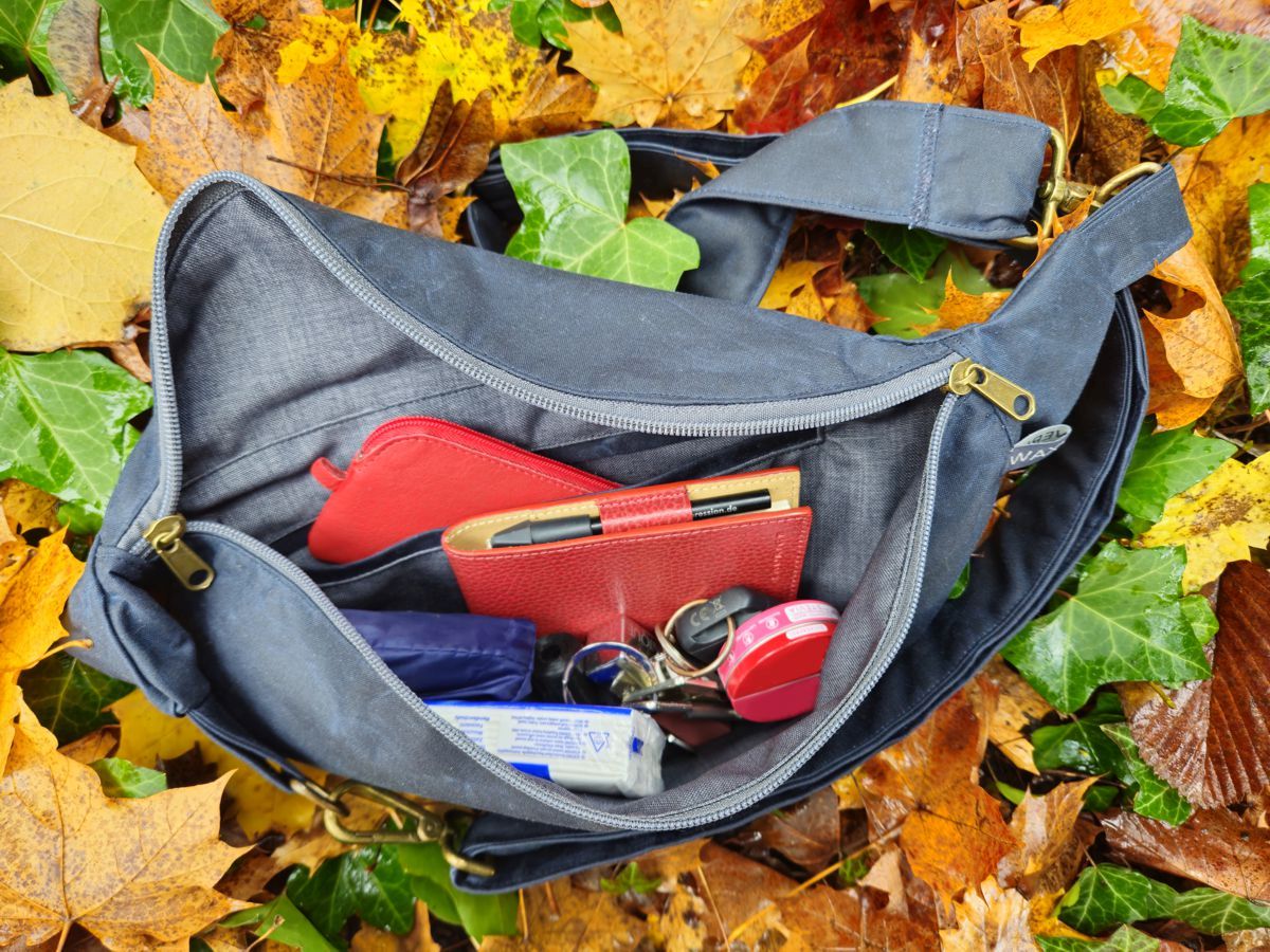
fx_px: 844
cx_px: 635
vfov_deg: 58.9
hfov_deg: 73.9
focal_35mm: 23
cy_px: 476
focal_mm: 5.4
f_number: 1.8
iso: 125
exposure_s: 1/50
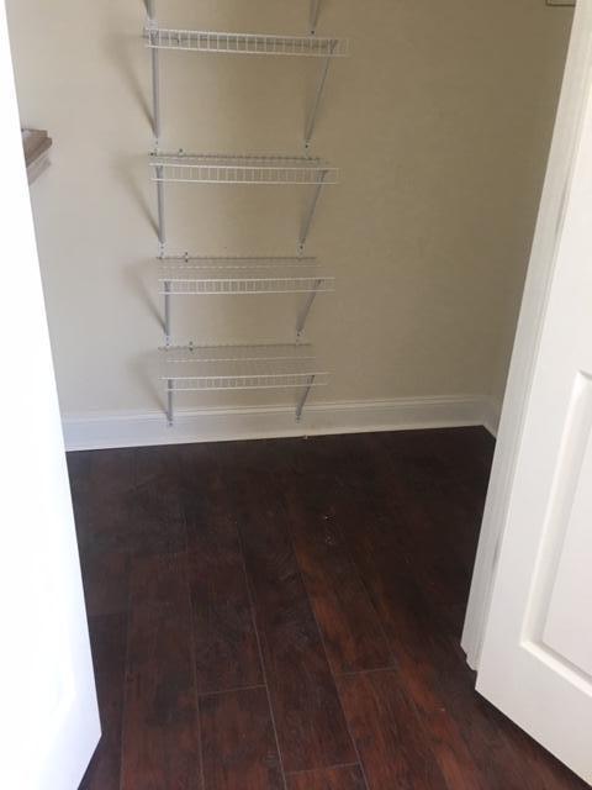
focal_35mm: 29
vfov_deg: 61.7
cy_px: 395
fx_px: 661
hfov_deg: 48.2
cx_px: 296
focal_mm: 4.15
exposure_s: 1/15
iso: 64
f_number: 2.2
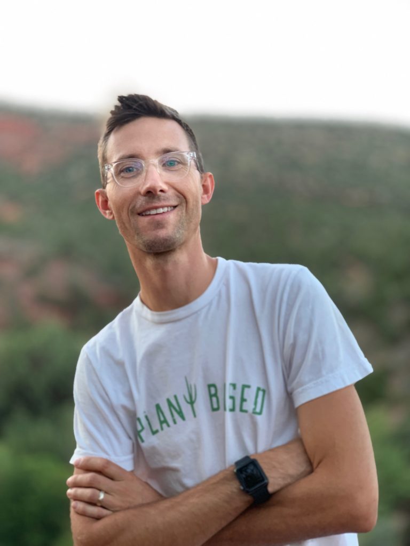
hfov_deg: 28.0
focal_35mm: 52
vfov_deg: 36.8
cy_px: 273
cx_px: 205
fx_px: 821
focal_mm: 6
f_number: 2.4
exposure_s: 1/70
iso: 125
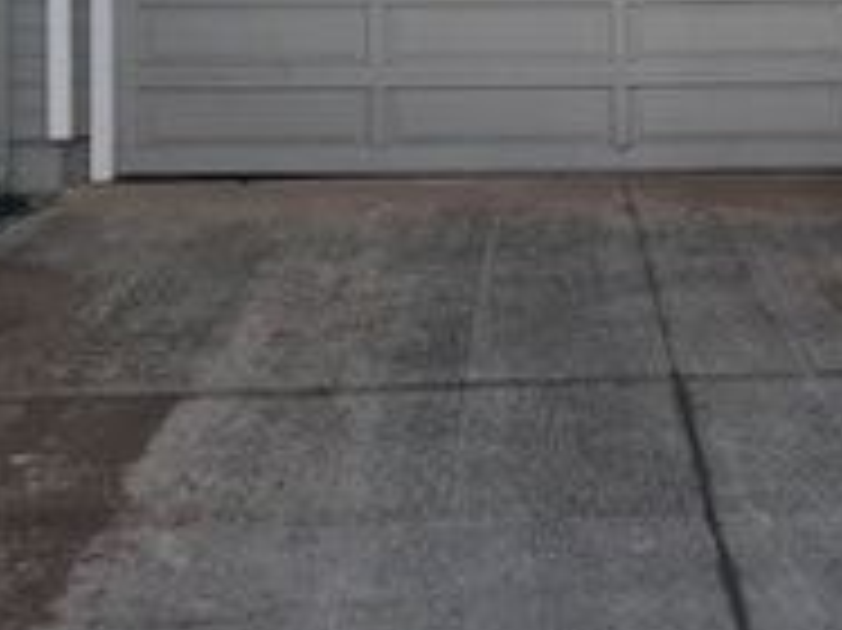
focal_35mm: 100
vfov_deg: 14.5
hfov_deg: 19.5
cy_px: -29
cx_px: 617
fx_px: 2431
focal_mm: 3.99
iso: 20
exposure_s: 1/903
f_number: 1.8
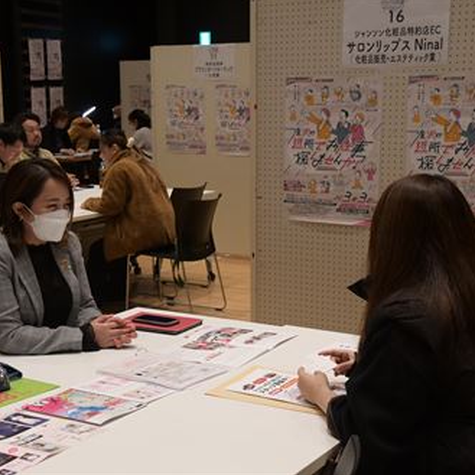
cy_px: 236
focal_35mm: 62
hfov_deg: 27.7
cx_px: 198
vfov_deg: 27.7
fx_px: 963
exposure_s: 1/200
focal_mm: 32
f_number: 7.1
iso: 3200
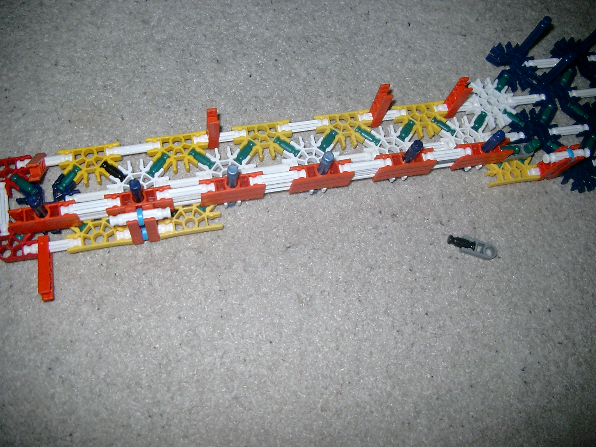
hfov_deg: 50.1
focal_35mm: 37
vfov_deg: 38.7
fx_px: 637
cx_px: 298
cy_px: 224
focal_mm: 7.6
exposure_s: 1/60
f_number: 2.6
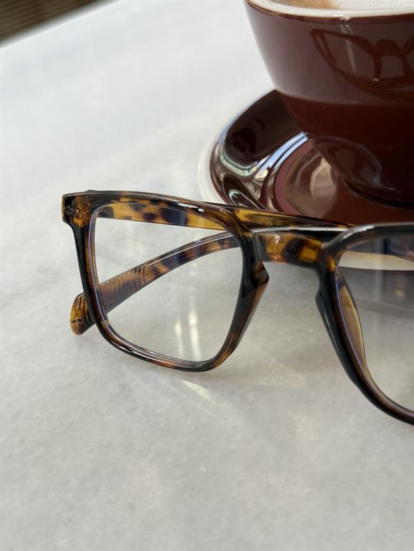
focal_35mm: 48
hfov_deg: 30.3
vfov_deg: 39.7
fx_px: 765
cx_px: 207
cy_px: 276
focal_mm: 6.76
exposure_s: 1/123
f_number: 1.78
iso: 50
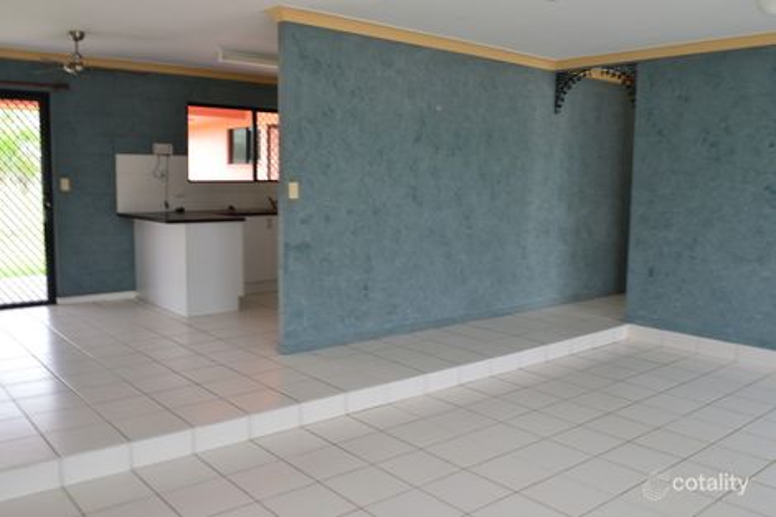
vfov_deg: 39.9
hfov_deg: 57.2
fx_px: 711
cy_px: 258
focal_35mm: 33
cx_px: 388
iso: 450
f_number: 8
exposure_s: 1/15
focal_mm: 22
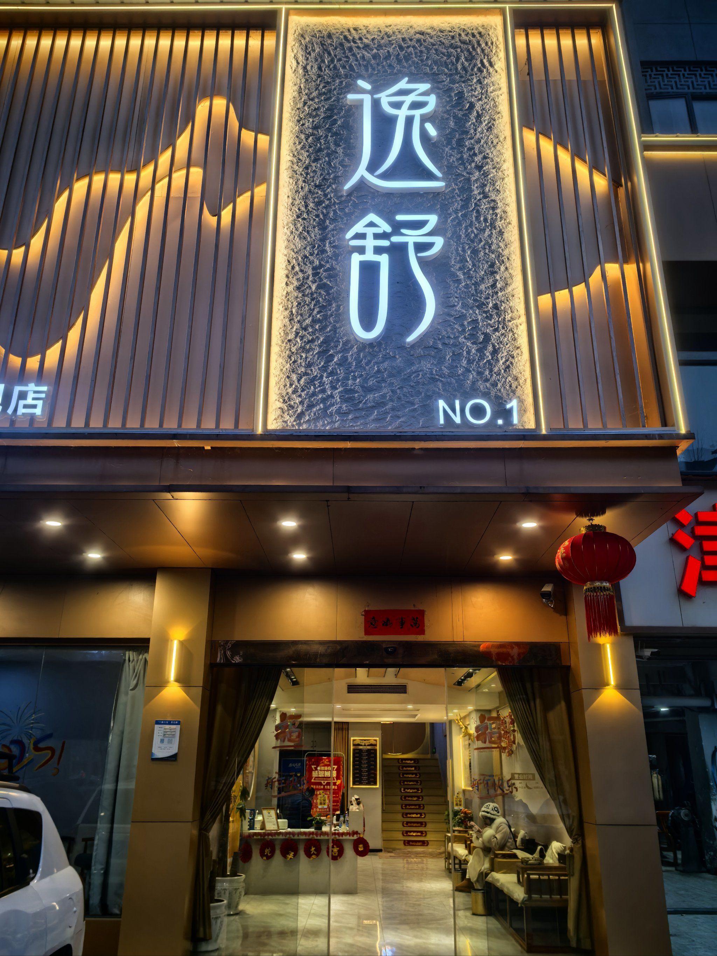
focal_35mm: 27
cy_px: 478
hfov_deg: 51.4
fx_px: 746
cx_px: 358
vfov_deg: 65.3
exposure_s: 1/100
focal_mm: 5.75
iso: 50
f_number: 2
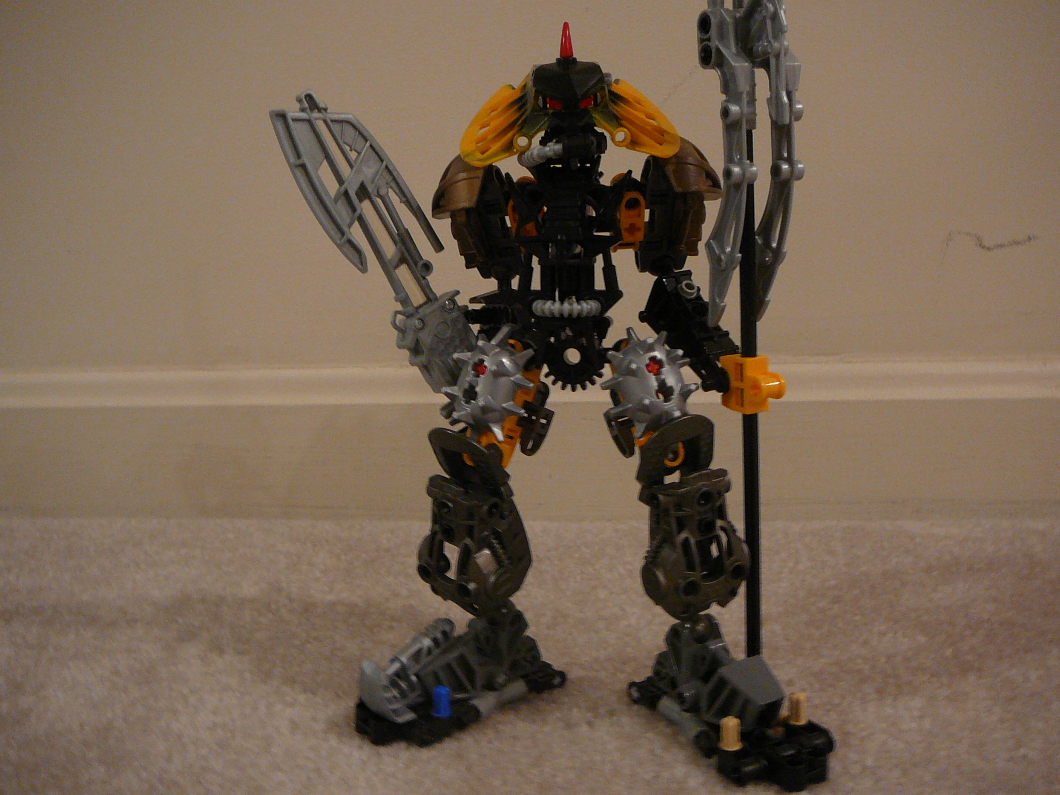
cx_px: 532
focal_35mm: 36
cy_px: 402
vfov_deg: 39.7
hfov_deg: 51.4
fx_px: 1102
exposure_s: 1/8
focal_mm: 5.2
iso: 200
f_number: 2.8
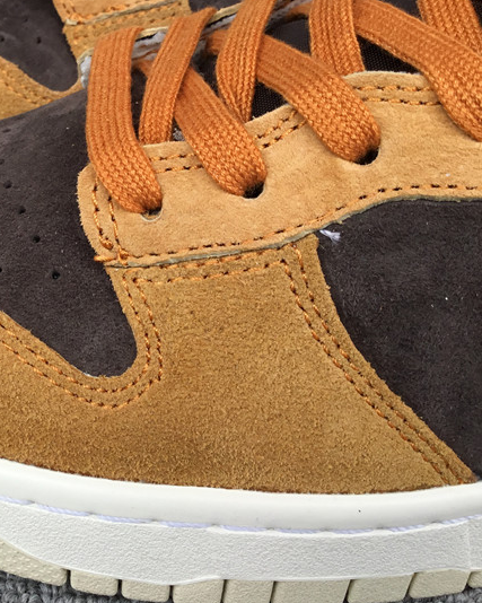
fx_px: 910
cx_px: 51
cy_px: 265
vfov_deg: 36.6
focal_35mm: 51
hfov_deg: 28.6
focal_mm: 3.3
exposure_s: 1/394
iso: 25
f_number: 2.4
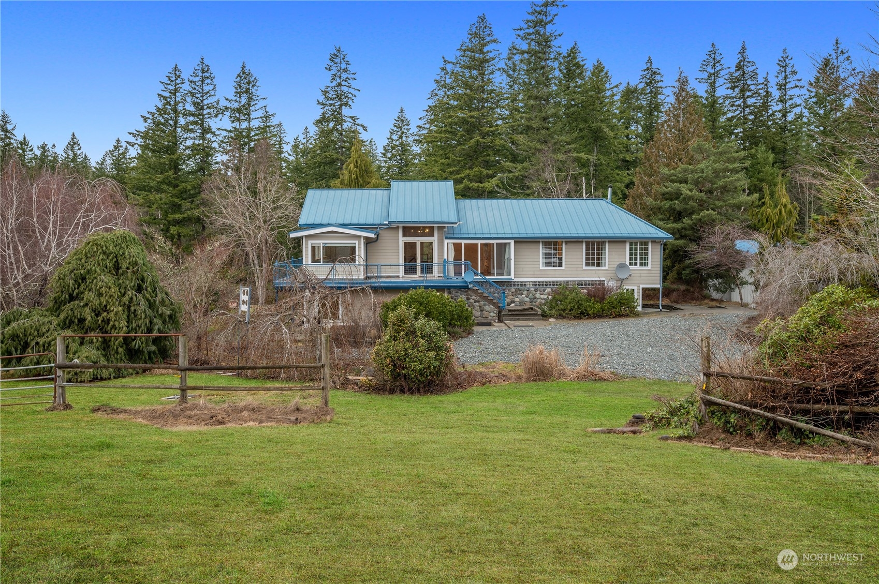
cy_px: 292
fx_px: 732
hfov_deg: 62.0
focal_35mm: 30
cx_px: 440
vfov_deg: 43.5
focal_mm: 30
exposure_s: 1/250
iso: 200
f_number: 8
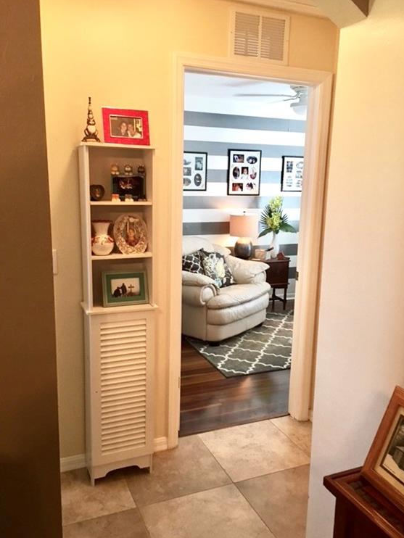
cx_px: 203
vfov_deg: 59.9
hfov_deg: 46.8
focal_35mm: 30
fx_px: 467
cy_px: 272
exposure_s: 1/30
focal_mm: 4.15
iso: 125
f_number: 2.2
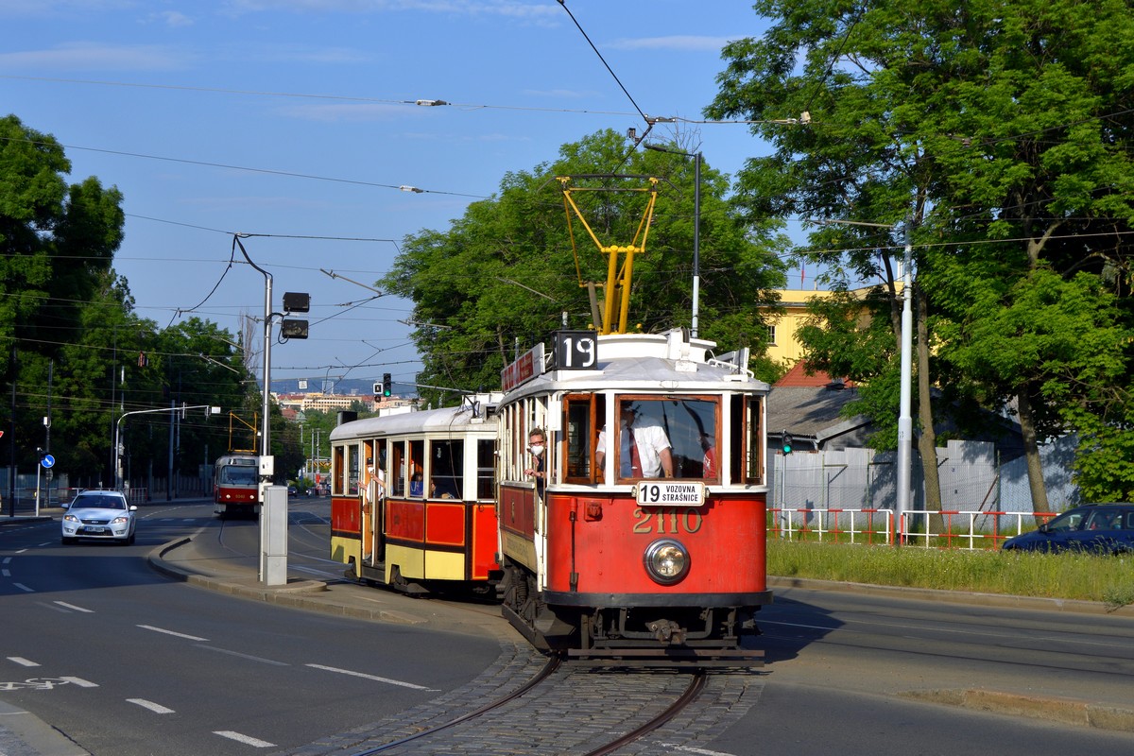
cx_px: 567
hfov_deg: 33.4
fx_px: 1890
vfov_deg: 22.6
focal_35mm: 60
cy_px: 378
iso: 100
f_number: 9
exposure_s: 1/320
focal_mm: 40
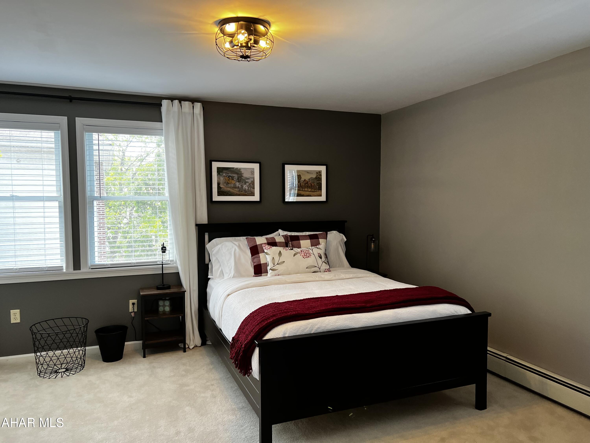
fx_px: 443
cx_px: 295
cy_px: 222
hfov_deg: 67.3
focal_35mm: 26
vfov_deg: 53.1
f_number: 1.5
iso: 125
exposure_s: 1/120
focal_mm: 5.7
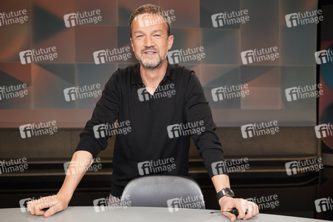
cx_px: 166
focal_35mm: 33
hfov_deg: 57.3
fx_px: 305
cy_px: 111
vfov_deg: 39.9
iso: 2000
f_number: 5
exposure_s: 1/160
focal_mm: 33
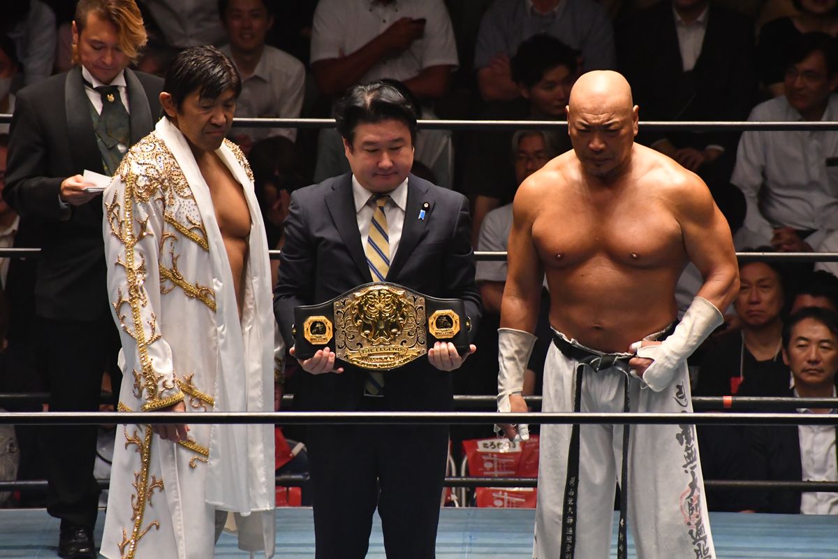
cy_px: 280
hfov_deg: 4.9
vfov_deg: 3.3
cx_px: 419
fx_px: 9776
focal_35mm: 420
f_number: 10
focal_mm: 280
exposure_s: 1/400
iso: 6400
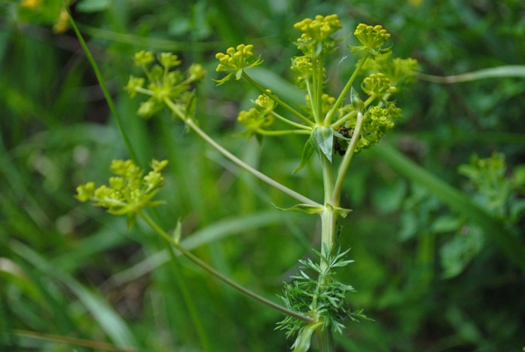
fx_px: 920
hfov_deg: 31.8
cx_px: 262
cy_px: 176
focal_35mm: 63
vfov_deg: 21.6
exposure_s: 1/1250
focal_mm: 42
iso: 800
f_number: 5.3
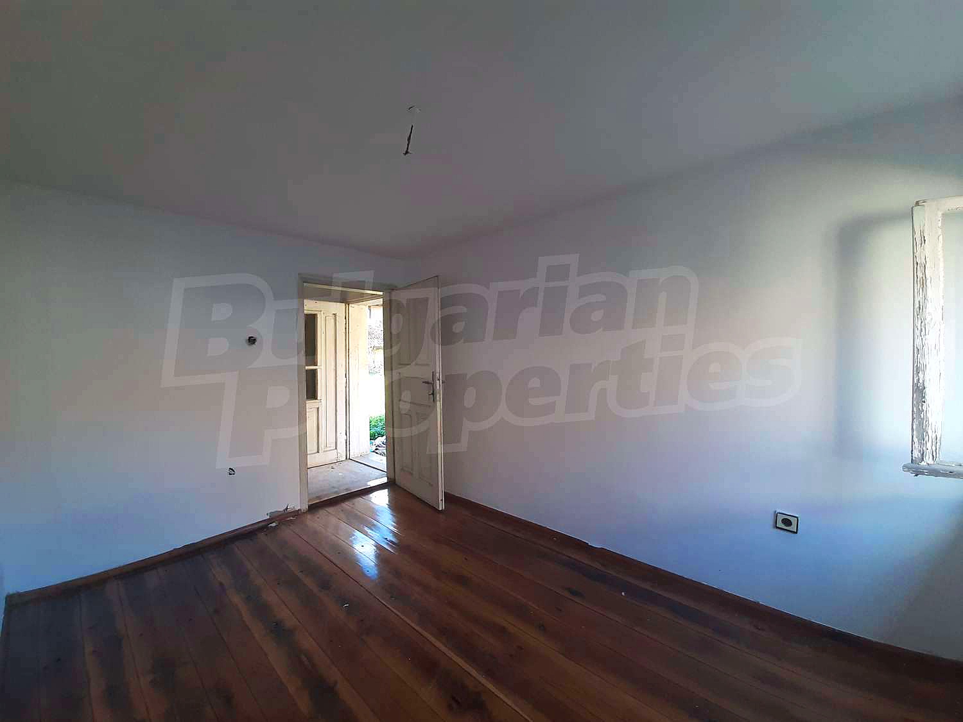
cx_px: 482
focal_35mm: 13
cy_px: 361
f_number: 2.2
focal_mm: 1.42
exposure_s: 1/50
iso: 100
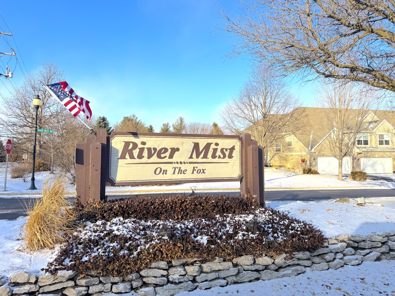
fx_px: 274
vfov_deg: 56.8
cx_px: 198
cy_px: 148
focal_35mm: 24
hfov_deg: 71.6
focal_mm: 6.76
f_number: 1.78
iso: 80
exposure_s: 1/3425
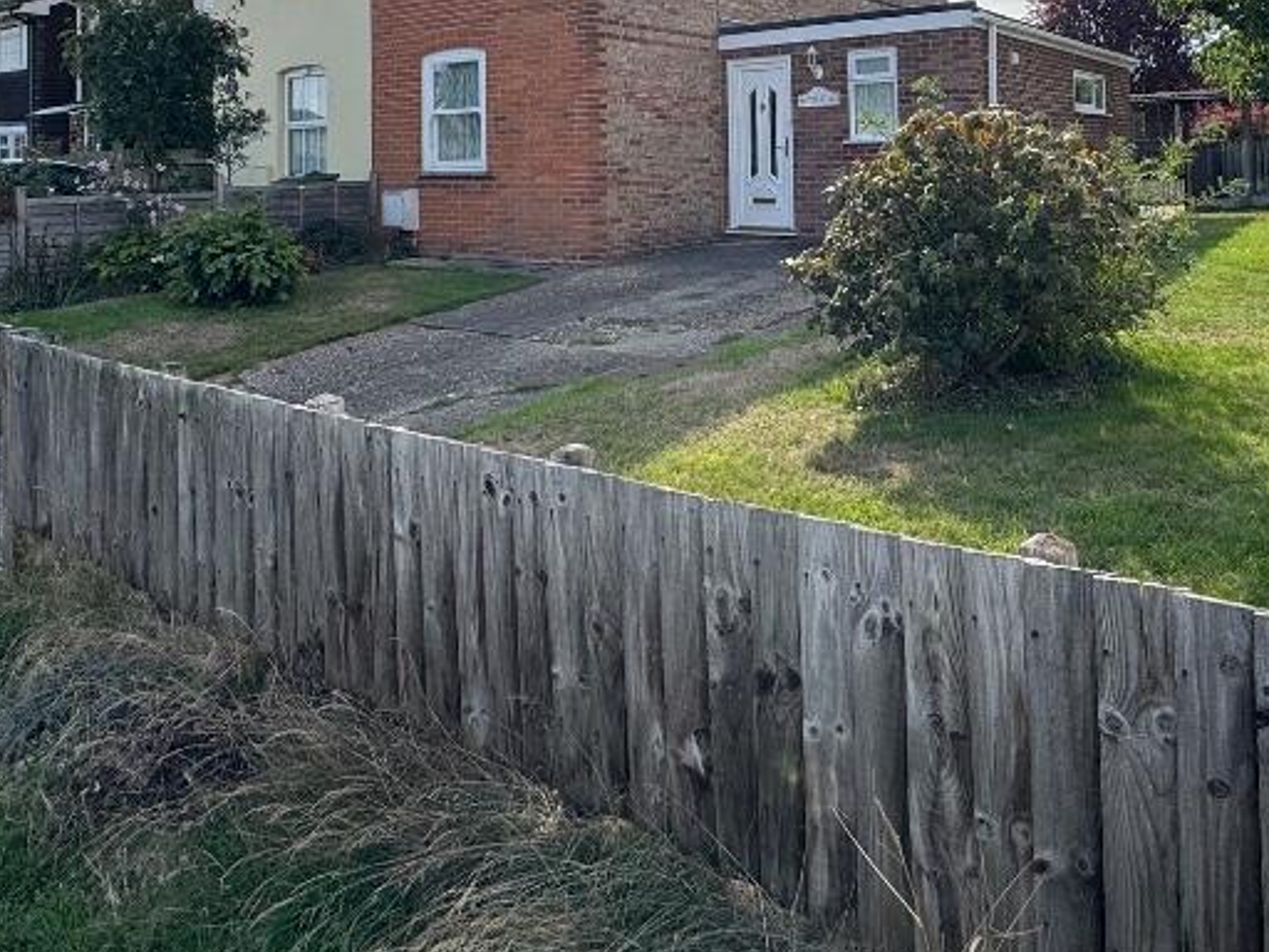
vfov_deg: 46.0
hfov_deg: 63.0
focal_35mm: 28
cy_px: 134
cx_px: 741
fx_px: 1026
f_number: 2.2
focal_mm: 2.22
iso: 50
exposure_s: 1/1143
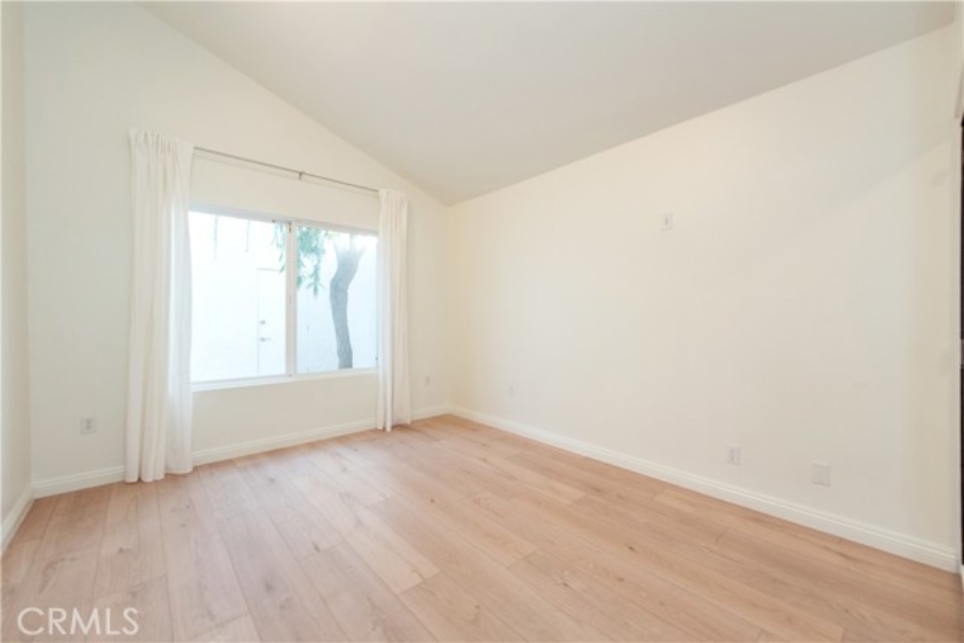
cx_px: 482
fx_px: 375
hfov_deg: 104.2
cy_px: 322
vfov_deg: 81.2
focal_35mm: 14
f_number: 5
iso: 800
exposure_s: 1/100
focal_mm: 14
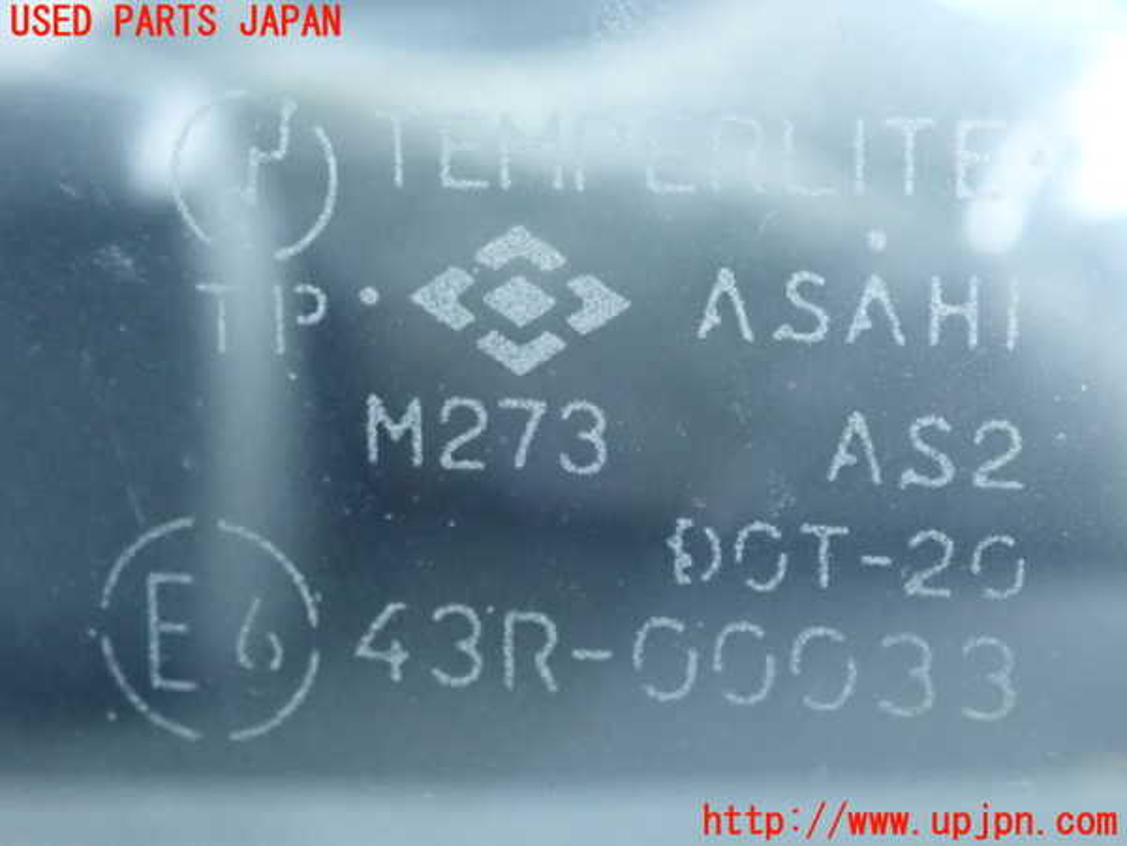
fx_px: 3256
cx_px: 564
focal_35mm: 100
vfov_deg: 14.8
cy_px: 423
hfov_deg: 19.6
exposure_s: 1/100
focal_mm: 18
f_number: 4.9
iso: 2500
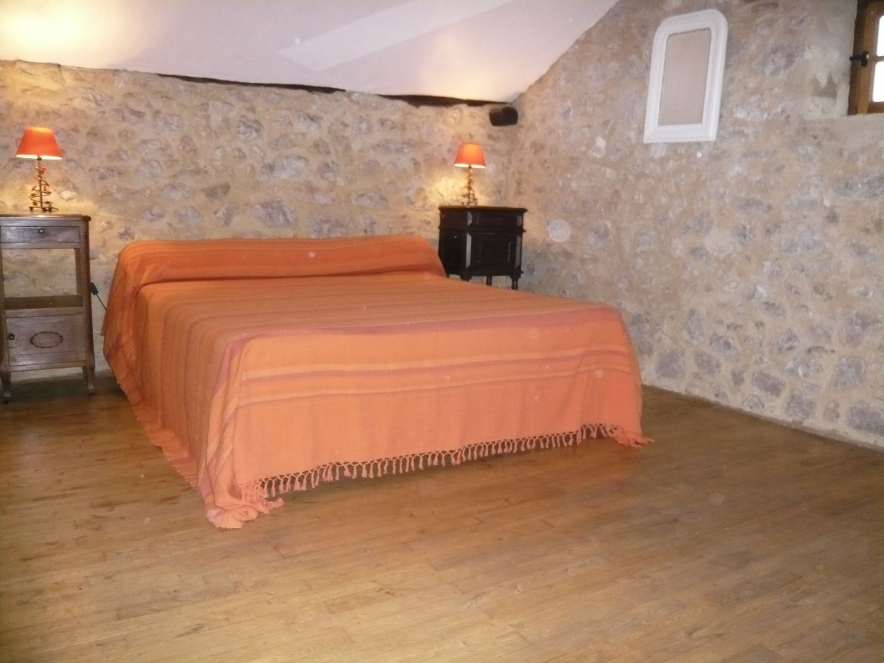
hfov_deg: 63.4
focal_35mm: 28
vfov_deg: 49.7
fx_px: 715
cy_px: 332
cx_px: 442
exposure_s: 1/30
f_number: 2.8
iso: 500
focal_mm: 4.6
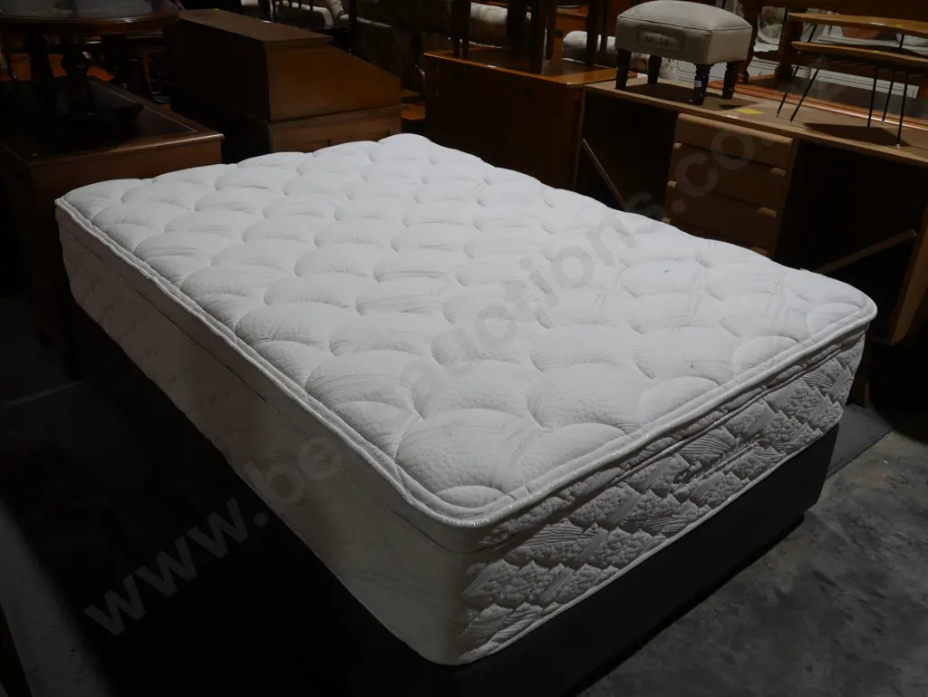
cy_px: 348
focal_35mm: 32
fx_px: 858
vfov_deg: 44.2
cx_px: 464
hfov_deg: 56.8
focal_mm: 16
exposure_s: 1/125
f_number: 4.5
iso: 200
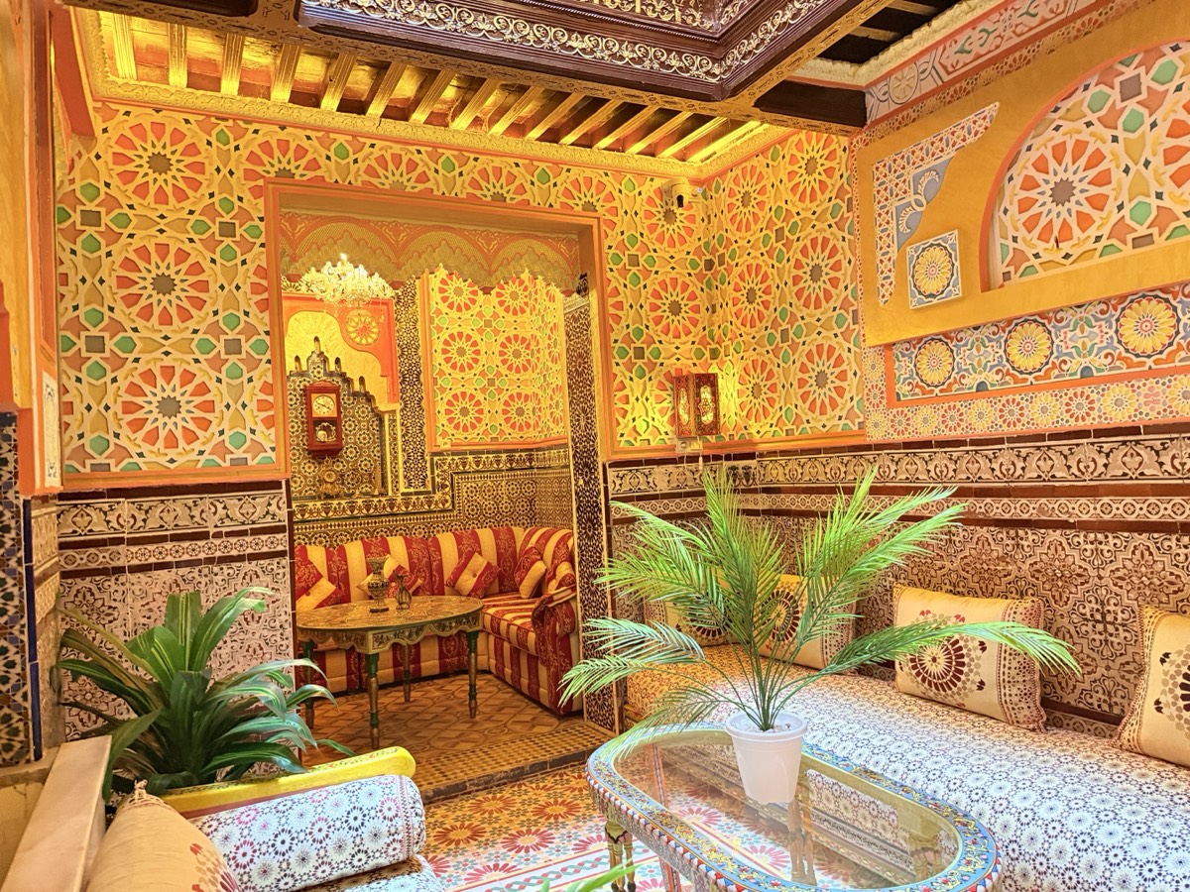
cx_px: 595
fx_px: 825
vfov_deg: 56.8
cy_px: 446
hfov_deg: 71.6
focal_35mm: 24
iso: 500
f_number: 1.78
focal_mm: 6.76
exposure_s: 1/50
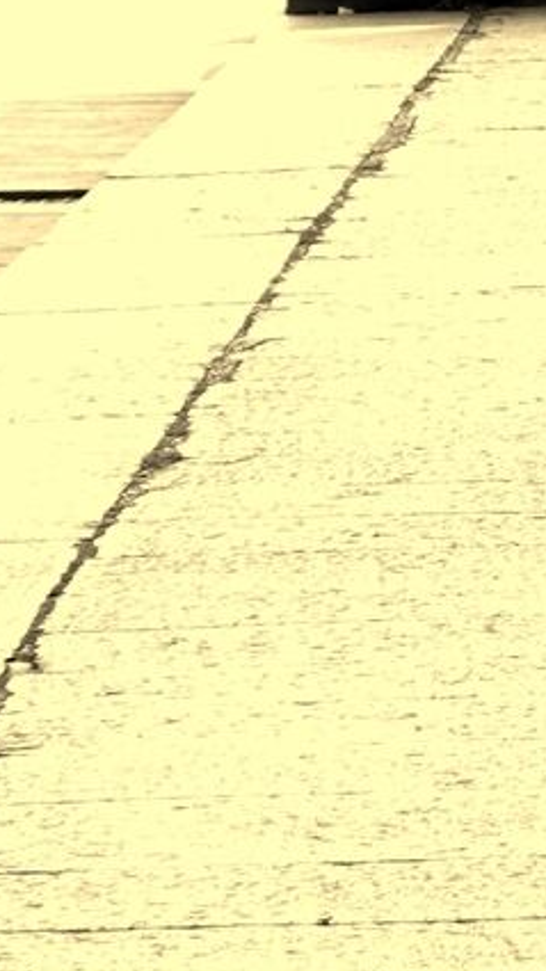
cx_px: 1213
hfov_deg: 2.0
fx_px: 15240
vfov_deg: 3.6
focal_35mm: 592
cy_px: 190
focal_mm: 36.7
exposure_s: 1/250
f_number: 4
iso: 125
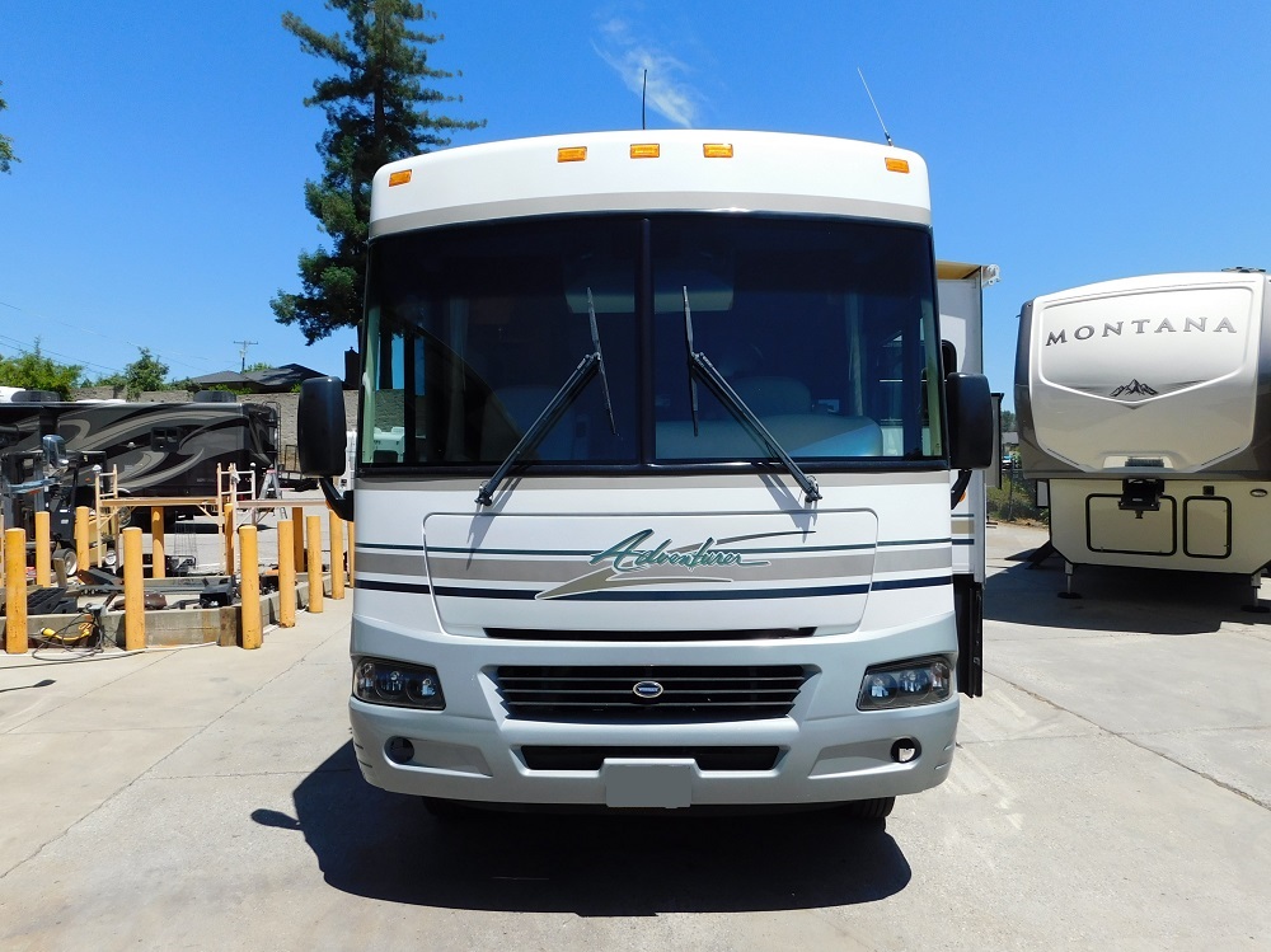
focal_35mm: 23
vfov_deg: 58.8
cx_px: 636
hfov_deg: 74.0
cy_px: 476
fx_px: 844
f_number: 6
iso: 125
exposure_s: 1/500
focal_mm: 4
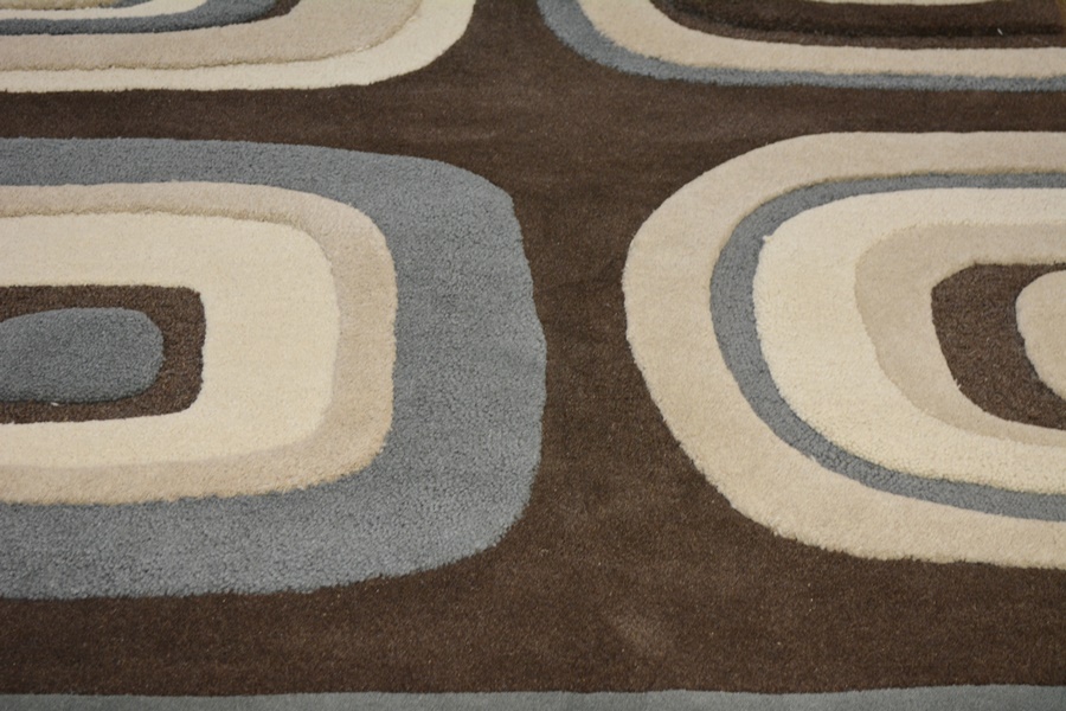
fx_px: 1777
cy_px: 356
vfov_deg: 22.6
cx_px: 533
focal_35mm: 60
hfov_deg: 33.4
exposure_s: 1/60
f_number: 5.3
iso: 720
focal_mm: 40
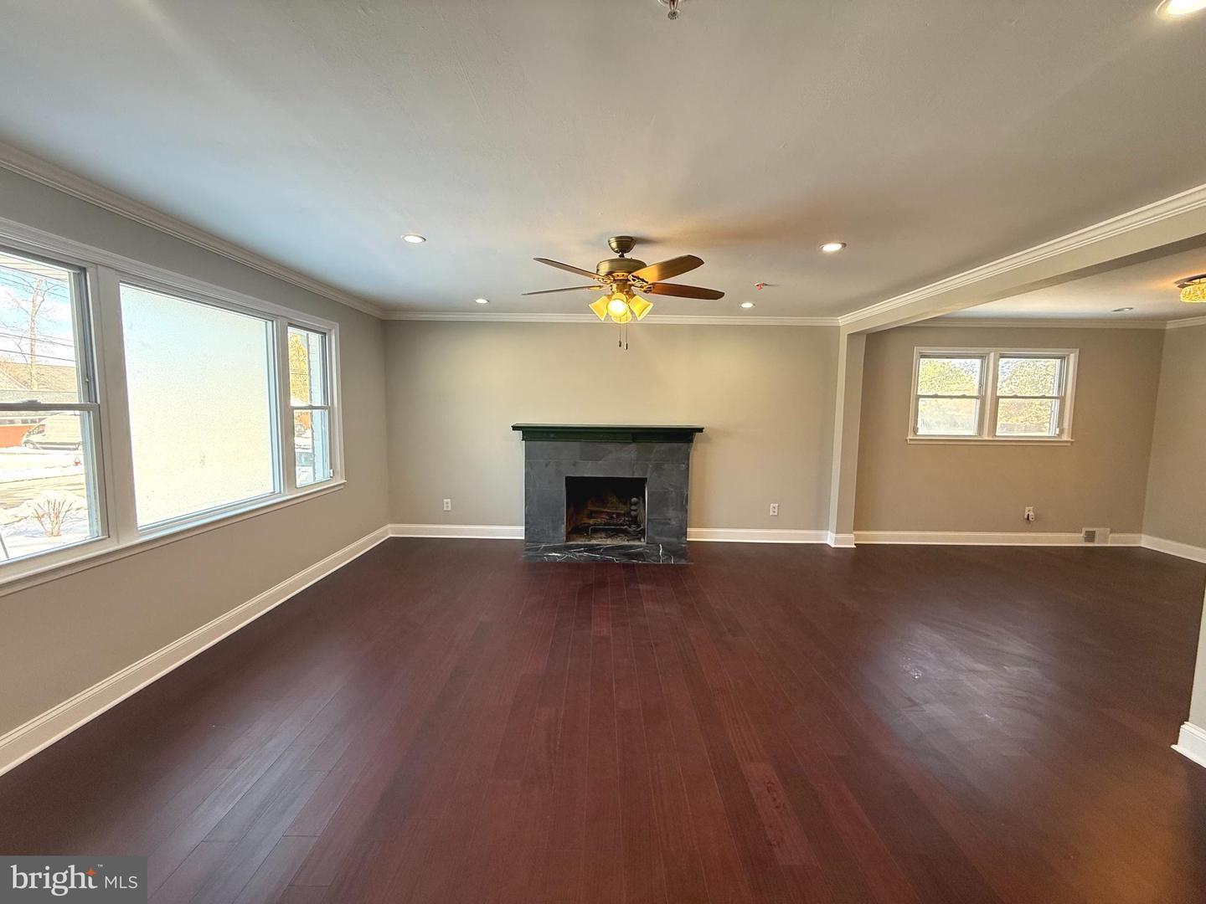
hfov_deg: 102.1
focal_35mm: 14
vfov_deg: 85.7
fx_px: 488
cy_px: 452
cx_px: 603
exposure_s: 1/120
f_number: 2.2
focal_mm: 2.22
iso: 160
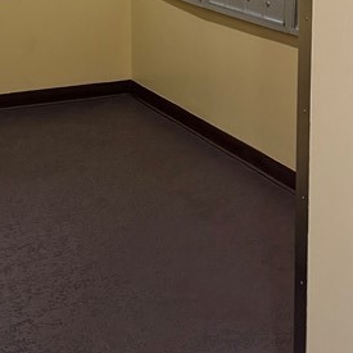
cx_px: 94
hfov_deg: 21.8
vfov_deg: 21.4
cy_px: 32
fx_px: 911
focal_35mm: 79
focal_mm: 6.76
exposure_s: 1/60
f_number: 1.78
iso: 800
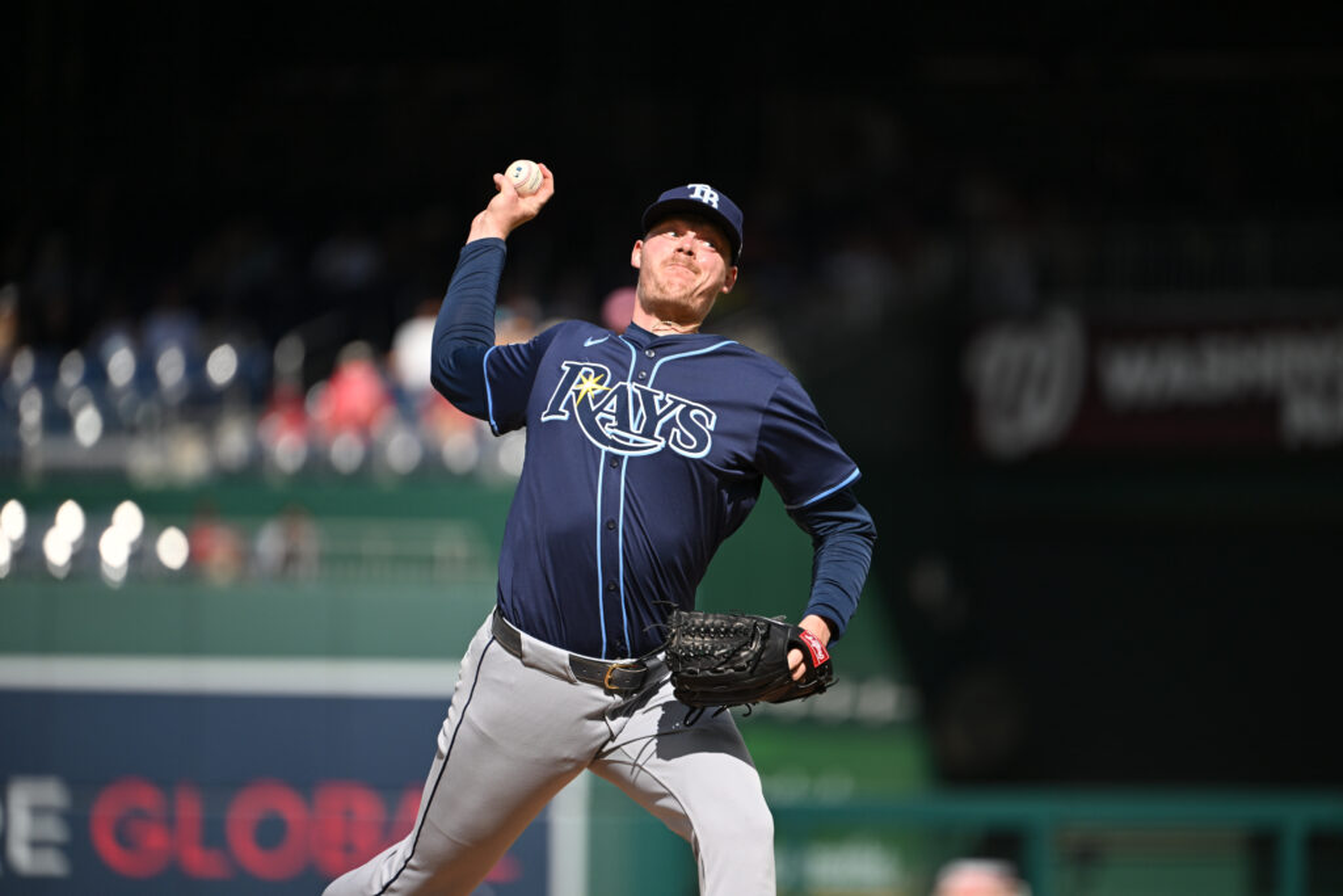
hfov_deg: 5.2
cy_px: 448
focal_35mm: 400
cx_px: 672
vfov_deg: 3.4
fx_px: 14923
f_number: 4
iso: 400
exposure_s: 1/4000
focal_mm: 400
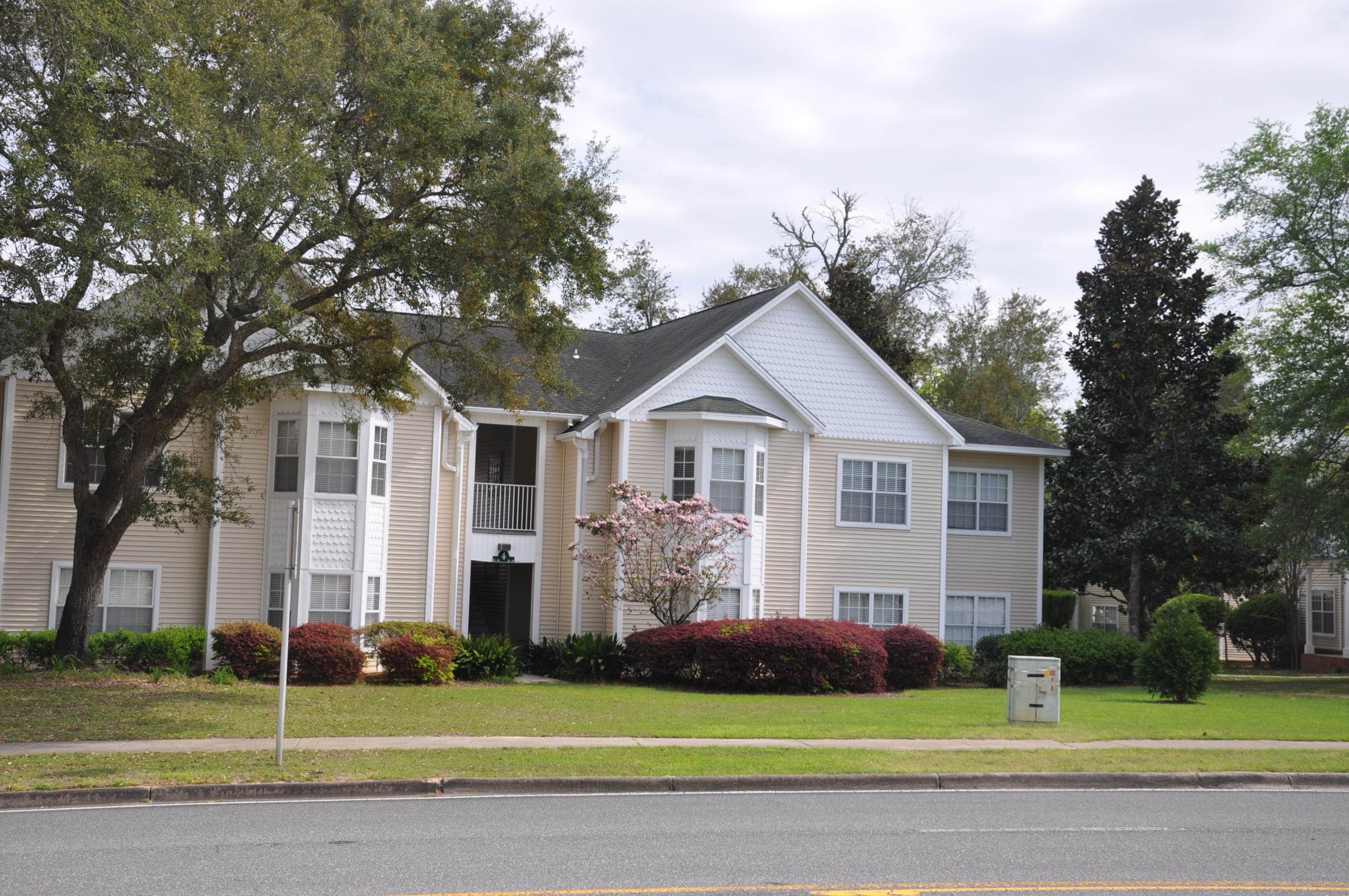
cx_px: 674
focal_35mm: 48
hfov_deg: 41.2
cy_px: 448
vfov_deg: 28.0
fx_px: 1796
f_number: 6.3
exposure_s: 1/160
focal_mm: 32
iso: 200
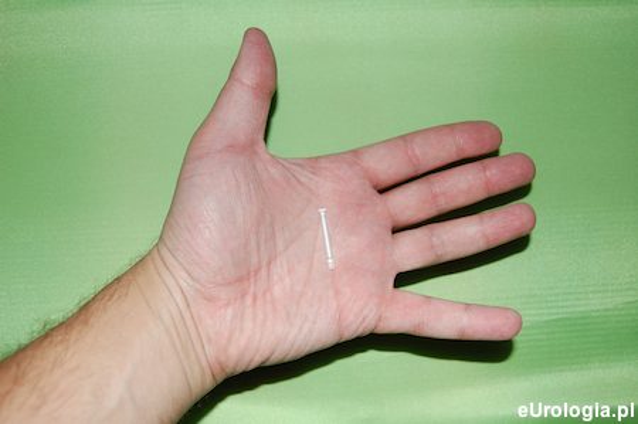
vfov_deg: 34.1
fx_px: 690
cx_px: 319
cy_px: 212
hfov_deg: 49.6
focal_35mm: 39
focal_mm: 26
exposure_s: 1/125
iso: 200
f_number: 5.6
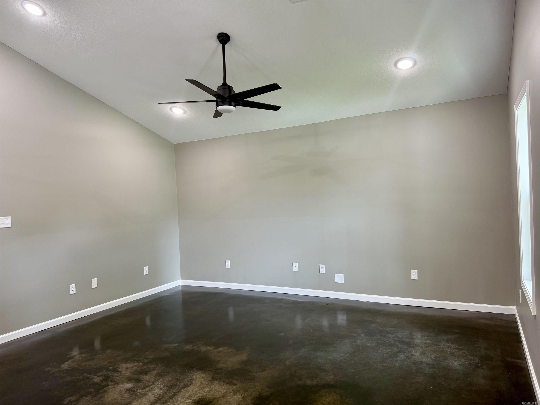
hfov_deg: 71.6
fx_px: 374
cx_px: 270
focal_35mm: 24
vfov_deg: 56.8
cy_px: 202
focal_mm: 6.76
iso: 125
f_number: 1.78
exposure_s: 1/60
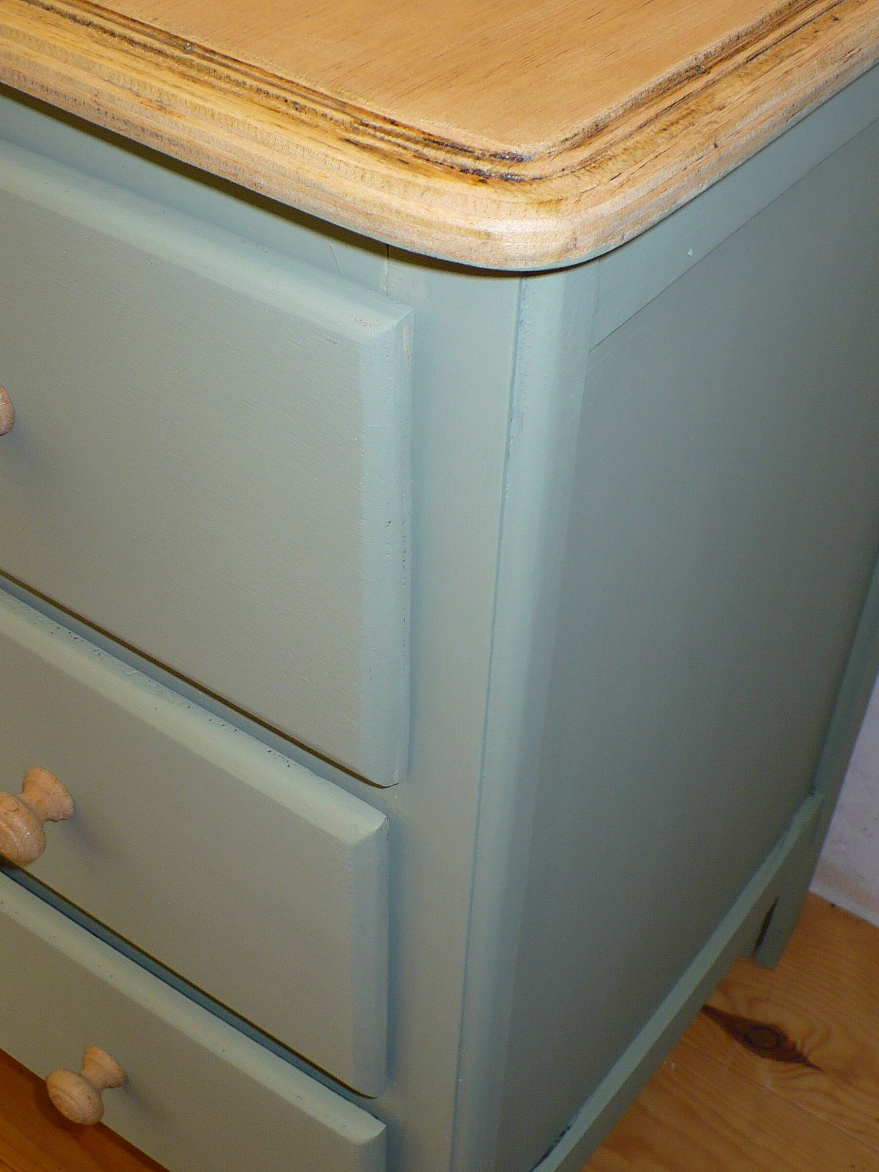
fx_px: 1591
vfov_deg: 40.3
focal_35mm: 47
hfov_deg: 30.9
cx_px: 463
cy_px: 672
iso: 100
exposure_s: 1/30
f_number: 2.8
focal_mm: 6.1
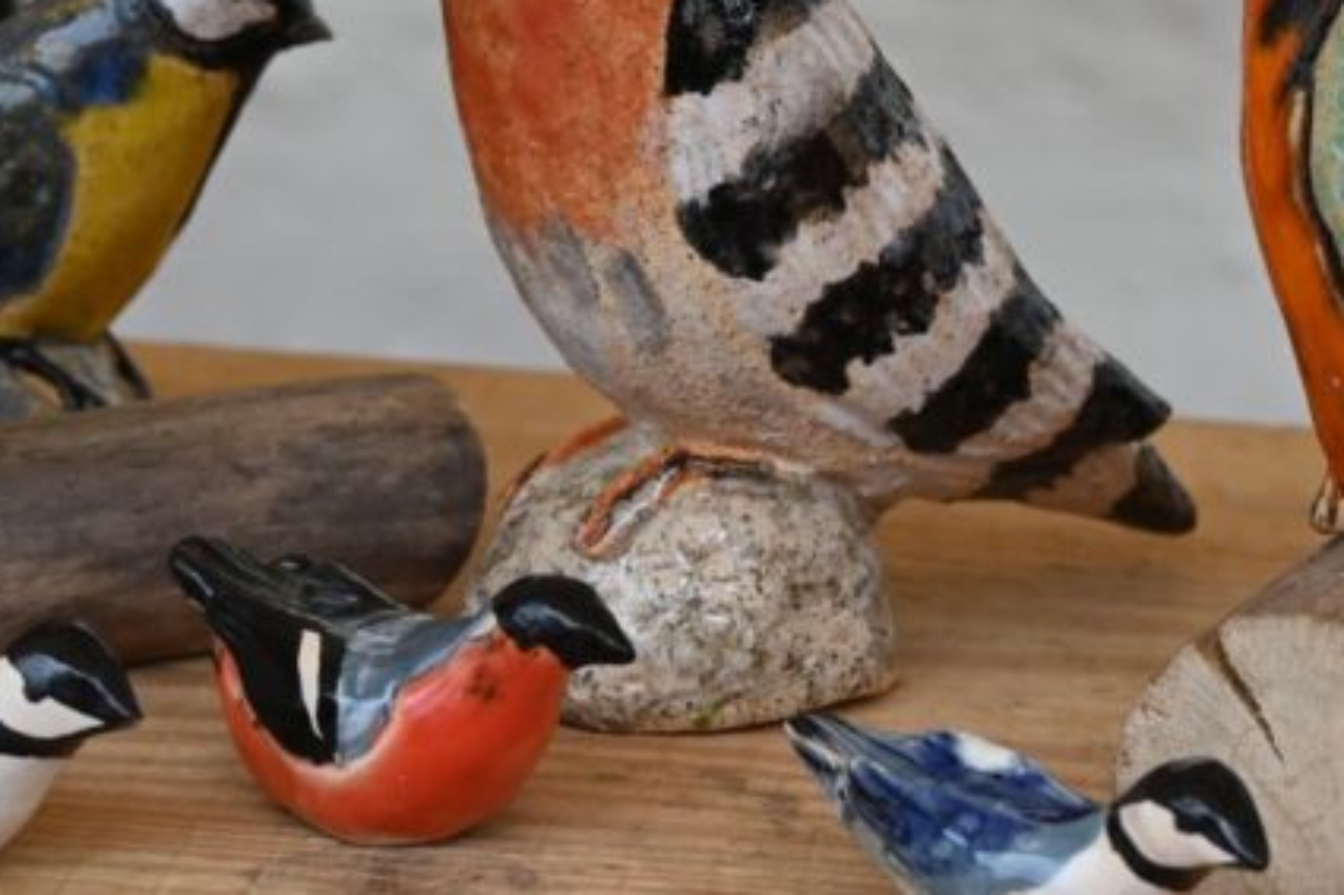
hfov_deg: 17.3
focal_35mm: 118
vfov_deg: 11.6
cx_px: 939
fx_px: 4403
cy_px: 410
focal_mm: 49
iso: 640
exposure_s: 1/320
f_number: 9
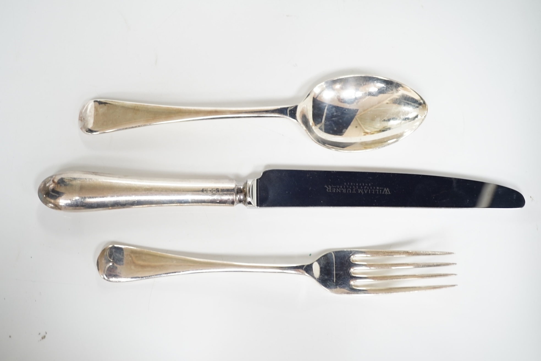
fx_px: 676
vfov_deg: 29.9
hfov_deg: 43.6
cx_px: 270
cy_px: 180
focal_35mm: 45
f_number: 5
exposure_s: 1/40
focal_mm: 30
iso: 640
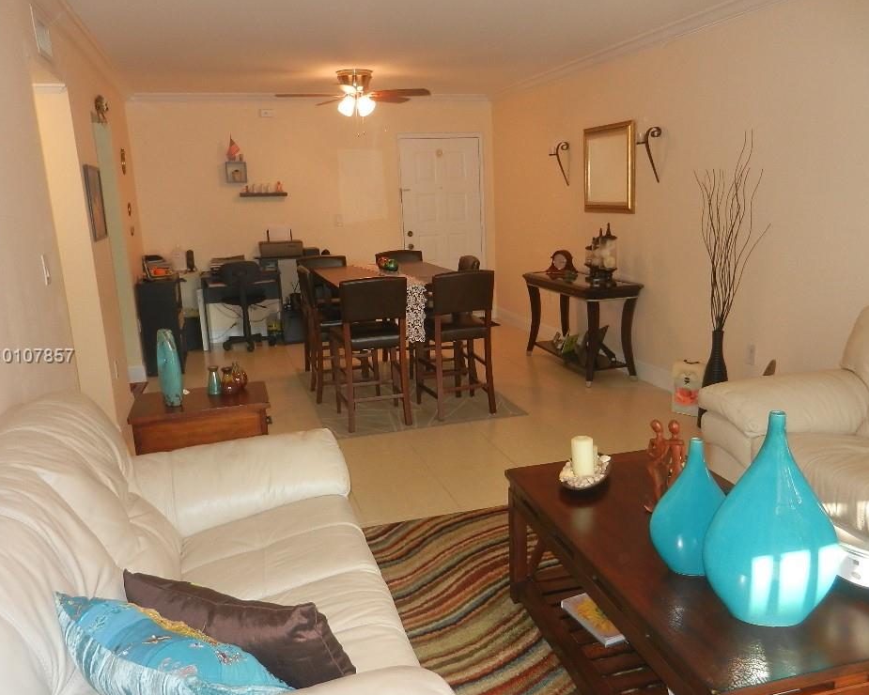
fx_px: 694
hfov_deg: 64.0
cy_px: 357
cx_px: 458
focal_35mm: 27
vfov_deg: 53.2
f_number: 3.5
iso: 220
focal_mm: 4.5
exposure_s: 1/30
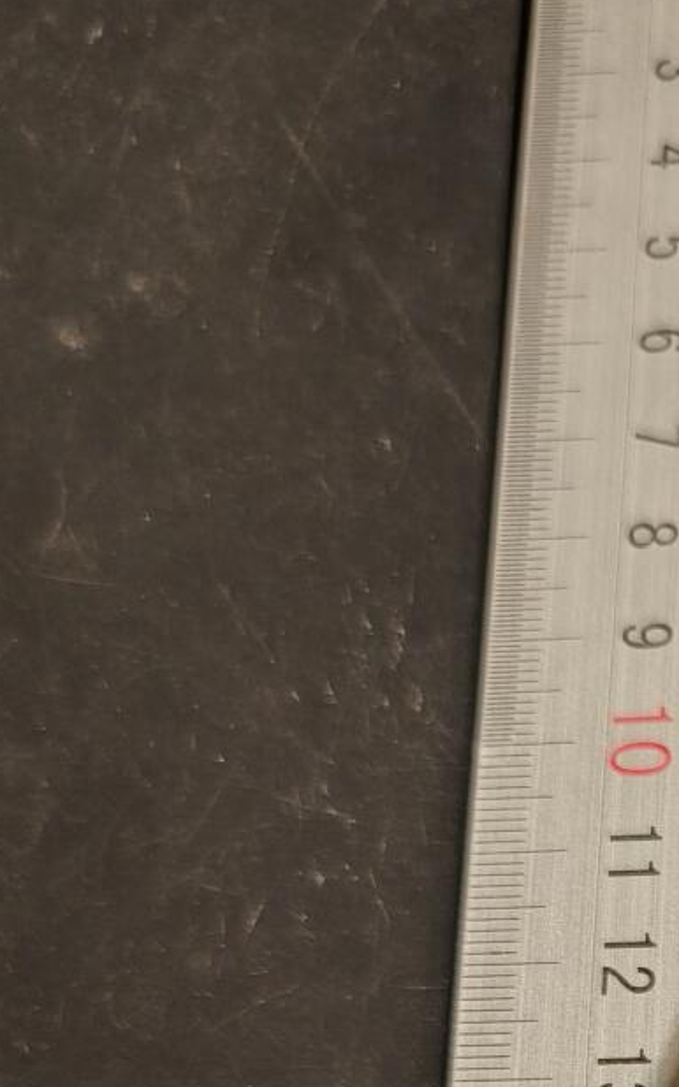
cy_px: 1317
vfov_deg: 25.8
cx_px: 1078
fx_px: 2103
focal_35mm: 71
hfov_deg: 16.4
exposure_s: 1/100
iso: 125
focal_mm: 6.06
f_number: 1.6
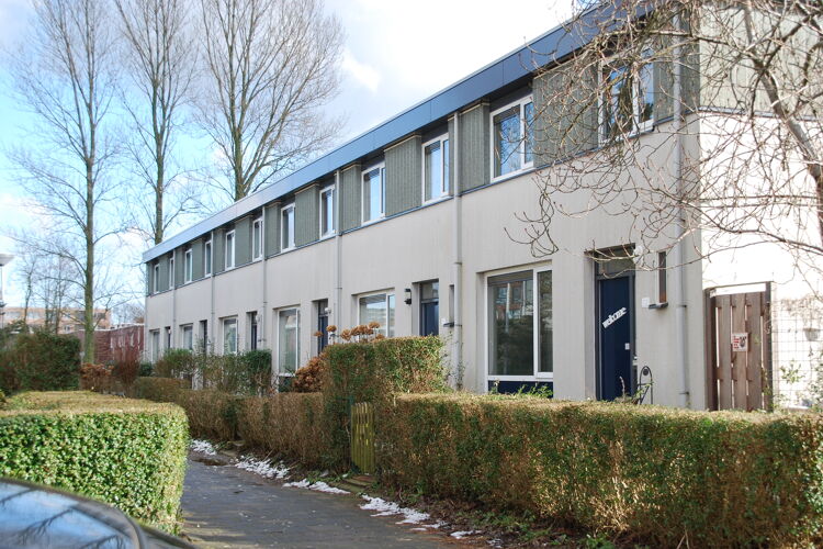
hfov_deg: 38.9
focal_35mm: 51
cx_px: 412
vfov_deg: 26.5
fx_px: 1166
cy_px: 274
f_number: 6.3
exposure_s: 1/160
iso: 100
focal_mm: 34
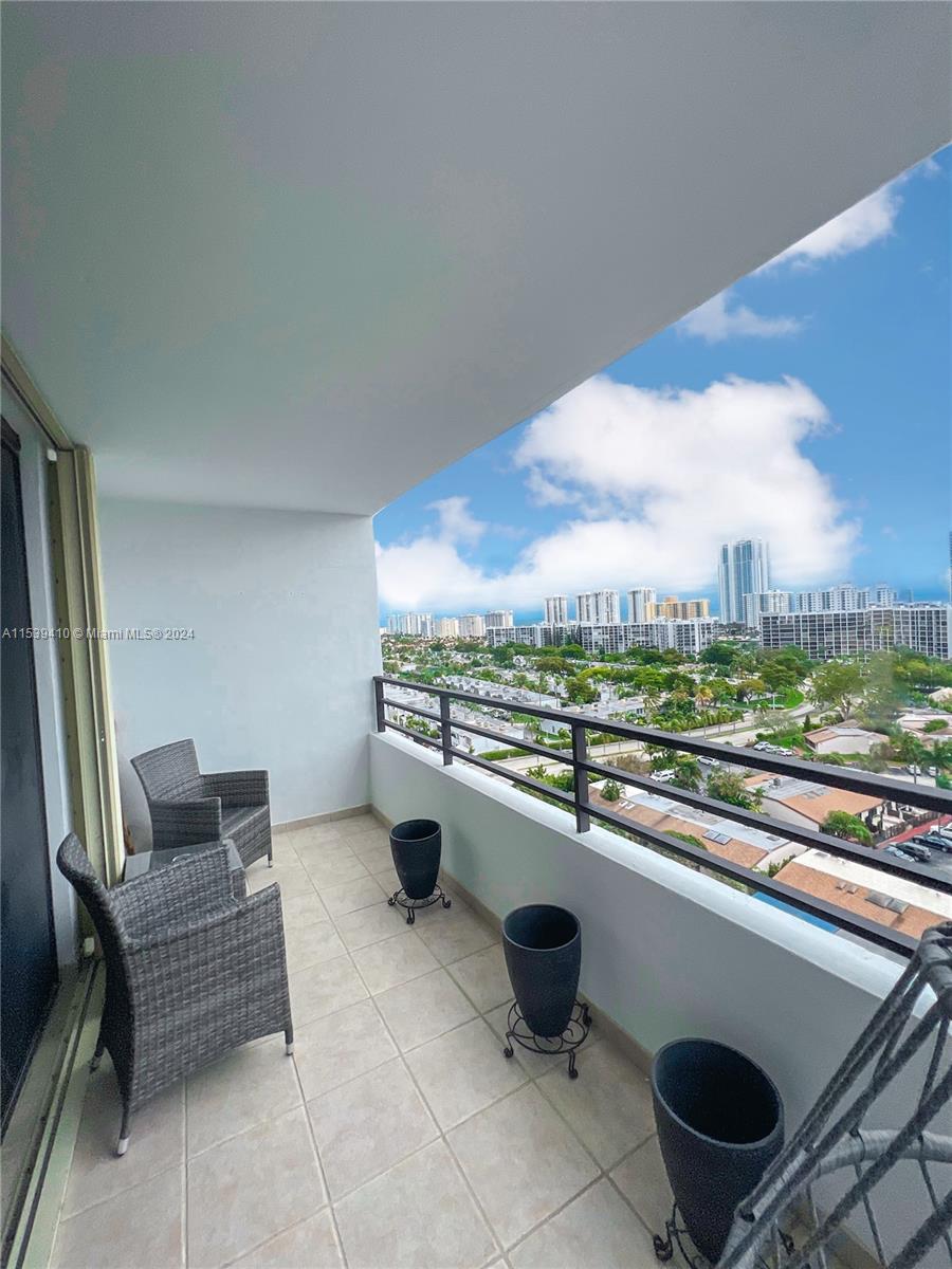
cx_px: 476
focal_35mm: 13
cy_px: 634
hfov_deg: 89.9
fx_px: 477
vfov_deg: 106.2
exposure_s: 1/2100
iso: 32
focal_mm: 1.57
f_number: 1.8
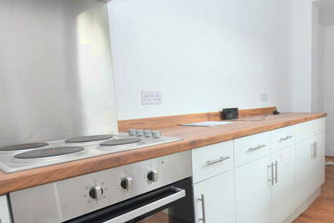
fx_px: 232
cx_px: 236
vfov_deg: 51.2
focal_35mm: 25
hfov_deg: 68.3
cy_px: 129
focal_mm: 10
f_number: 4.5
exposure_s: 1/80
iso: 800
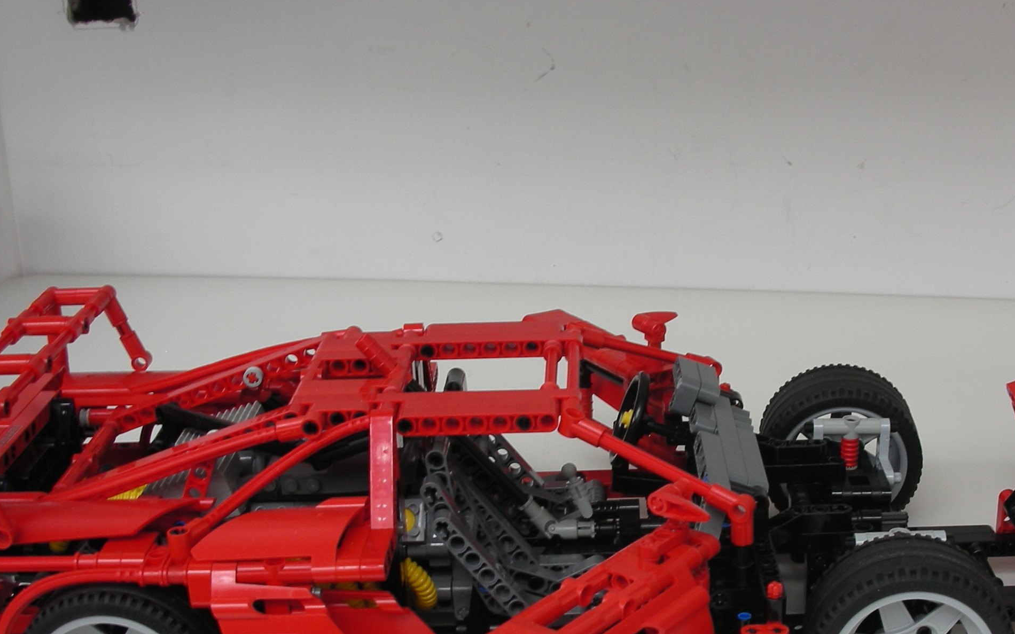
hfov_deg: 36.6
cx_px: 644
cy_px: 434
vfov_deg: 23.4
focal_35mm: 55
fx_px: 1521
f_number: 3
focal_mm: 5.8
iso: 50
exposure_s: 1/36.3
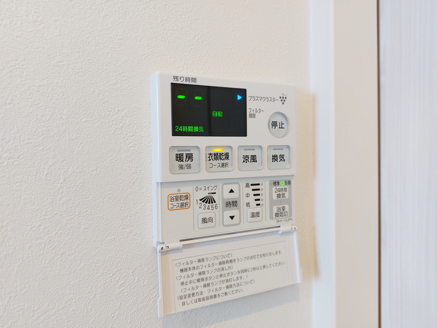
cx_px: 218
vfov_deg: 56.8
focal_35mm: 24
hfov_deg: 71.6
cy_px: 164
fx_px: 303
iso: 32
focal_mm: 5.23
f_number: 1.8
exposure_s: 1/24
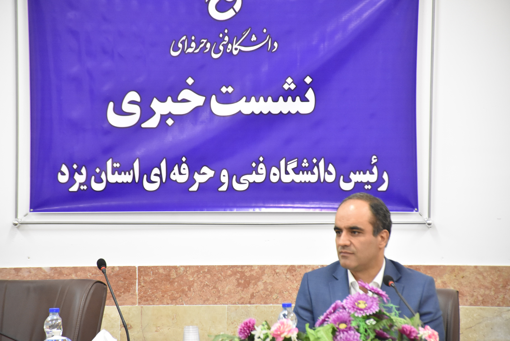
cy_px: 170
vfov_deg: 6.5
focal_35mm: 210
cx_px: 255
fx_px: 2976
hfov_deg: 9.8
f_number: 5.6
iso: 3200
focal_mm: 140
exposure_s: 1/40
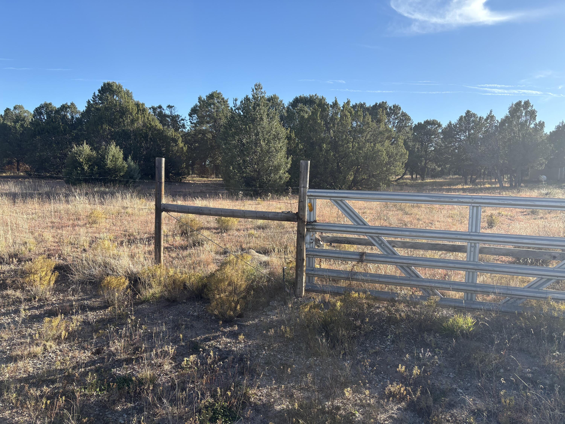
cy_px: 212
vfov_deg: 53.1
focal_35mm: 26
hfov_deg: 67.3
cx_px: 282
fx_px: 424
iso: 50
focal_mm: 5.96
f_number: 1.6
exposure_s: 1/1799
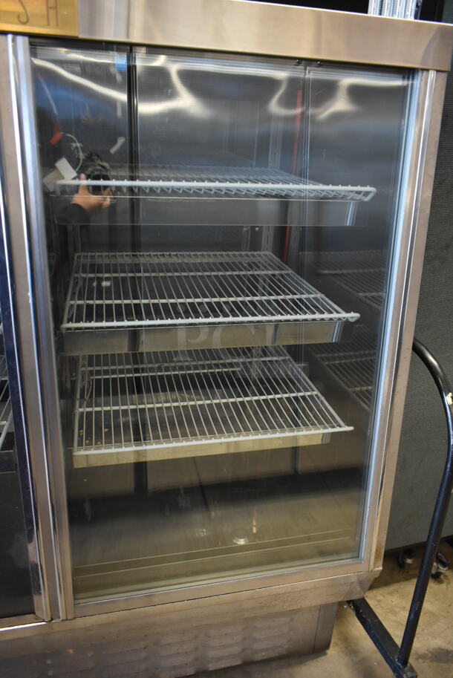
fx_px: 509
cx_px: 226
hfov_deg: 48.0
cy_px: 339
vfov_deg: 67.3
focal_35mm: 27
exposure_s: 1/30
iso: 1250
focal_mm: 18
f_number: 3.5
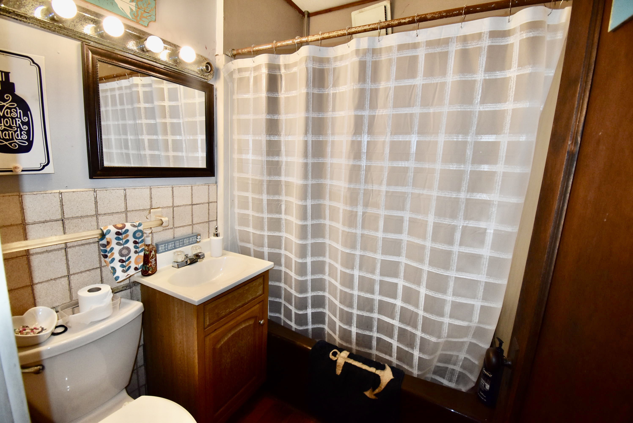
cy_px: 212
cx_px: 316
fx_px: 264
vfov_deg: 77.4
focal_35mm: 15
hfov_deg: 100.3
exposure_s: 1/160
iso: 800
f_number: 4.5
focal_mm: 10
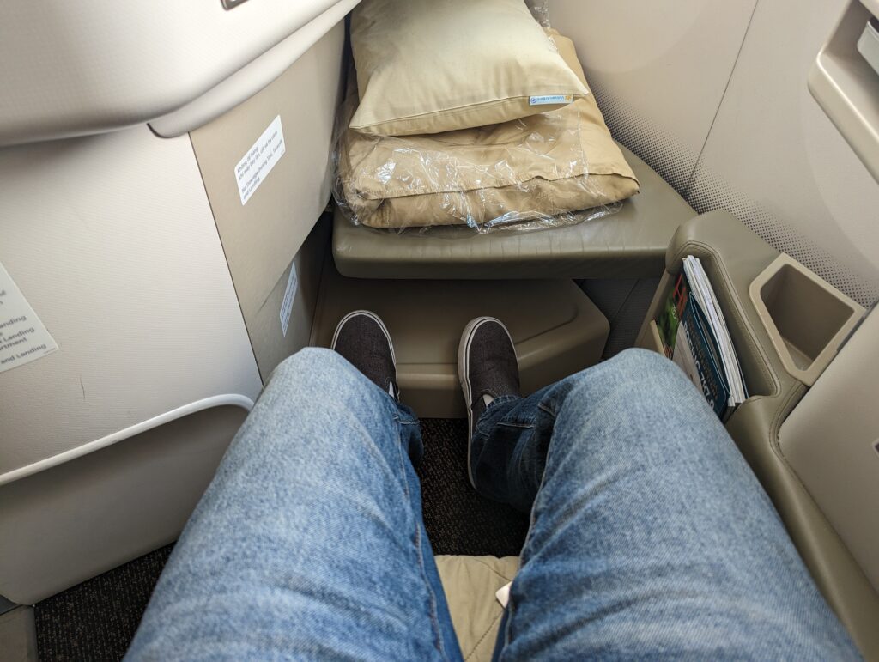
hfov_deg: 71.5
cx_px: 440
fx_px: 610
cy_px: 331
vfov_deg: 56.9
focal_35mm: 24
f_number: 1.85
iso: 200
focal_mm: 6.81
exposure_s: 1/55.5
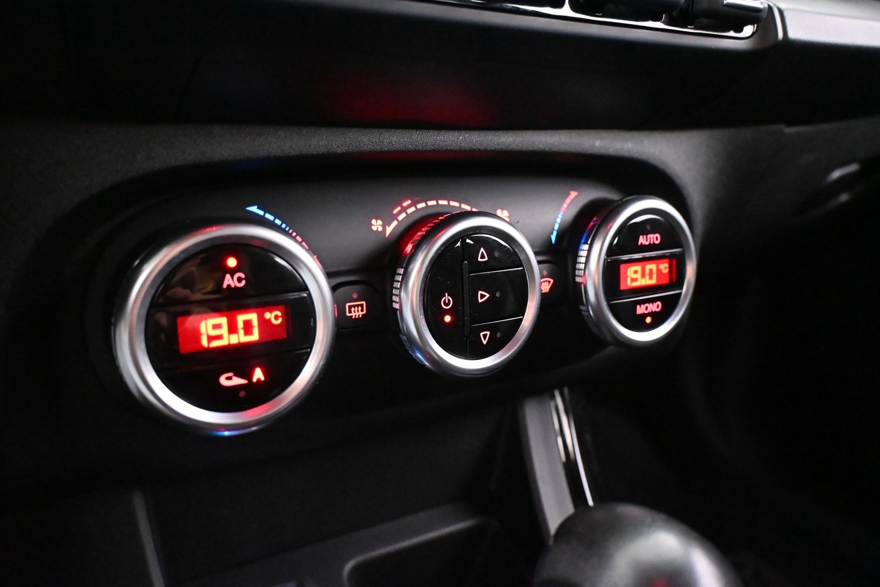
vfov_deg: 44.6
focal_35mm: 29
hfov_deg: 63.2
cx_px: 440
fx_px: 715
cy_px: 294
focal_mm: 19.5
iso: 12800
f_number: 3.8
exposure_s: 1/30
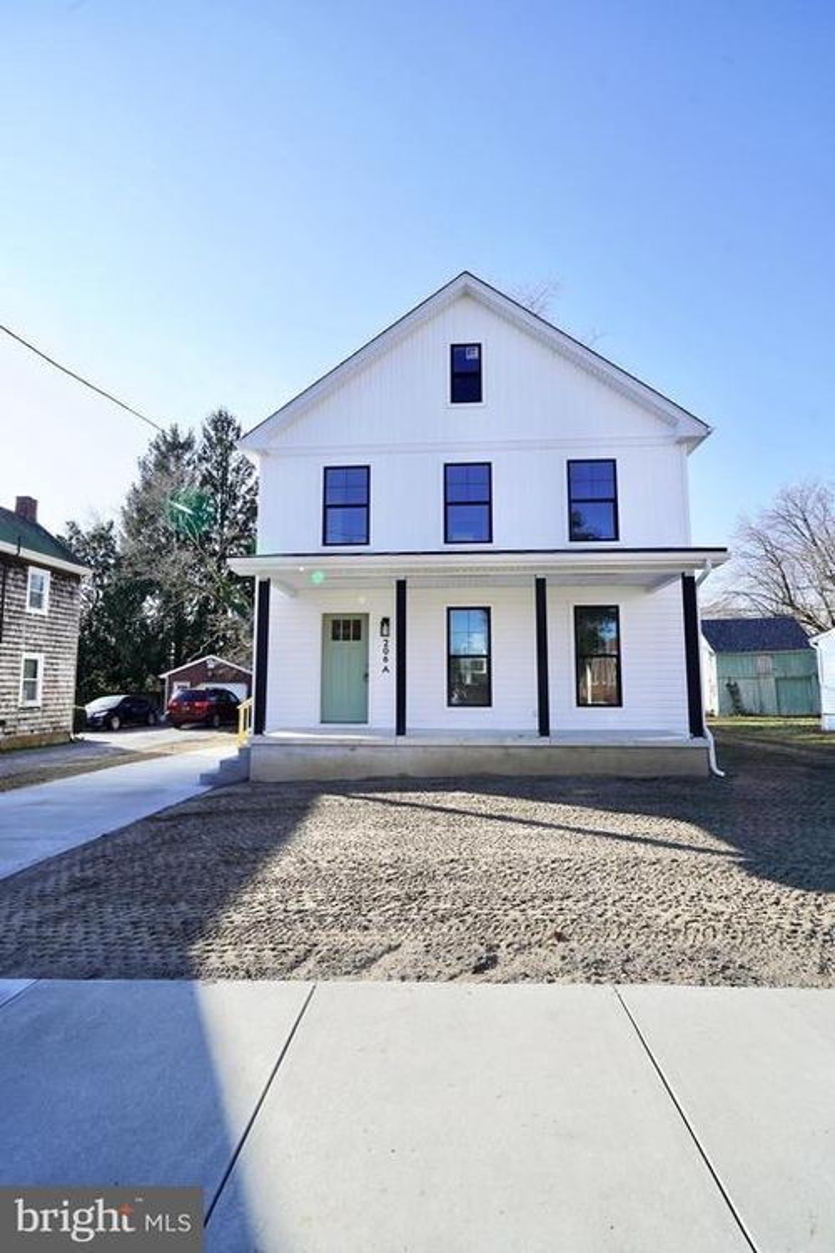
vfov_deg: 96.7
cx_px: 418
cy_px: 626
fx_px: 557
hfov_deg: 73.7
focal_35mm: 16
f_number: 8
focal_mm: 16
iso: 100
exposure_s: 1/125
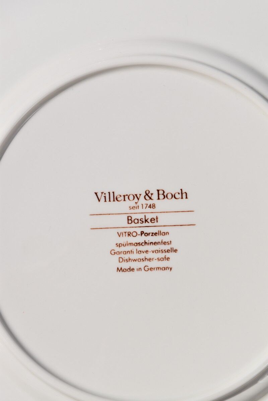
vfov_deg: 26.0
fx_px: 871
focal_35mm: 78
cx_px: 134
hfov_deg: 17.5
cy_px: 200
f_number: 13
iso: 200
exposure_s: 1/640
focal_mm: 52
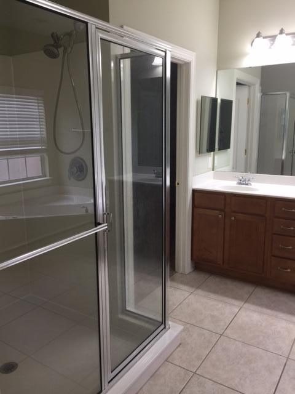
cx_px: 148
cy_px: 197
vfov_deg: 61.7
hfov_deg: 48.2
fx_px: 330
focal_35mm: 29
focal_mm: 4.15
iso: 40
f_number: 2.2
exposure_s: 1/30
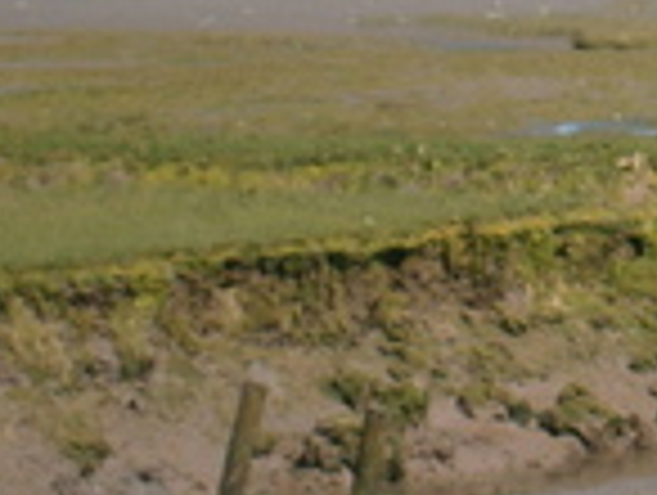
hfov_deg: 5.5
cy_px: 36
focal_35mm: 354
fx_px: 6730
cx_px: 1094
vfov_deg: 4.2
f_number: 5.4
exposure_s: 1/400
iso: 80
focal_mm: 17.8
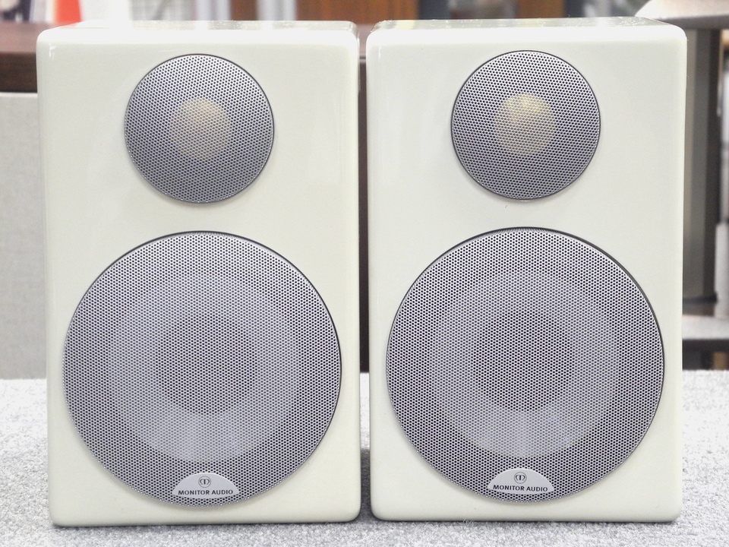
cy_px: 274
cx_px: 364
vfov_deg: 14.1
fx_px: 2211
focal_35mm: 105
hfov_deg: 18.7
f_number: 4.5
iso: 400
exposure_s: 1/23.8
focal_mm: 22.5
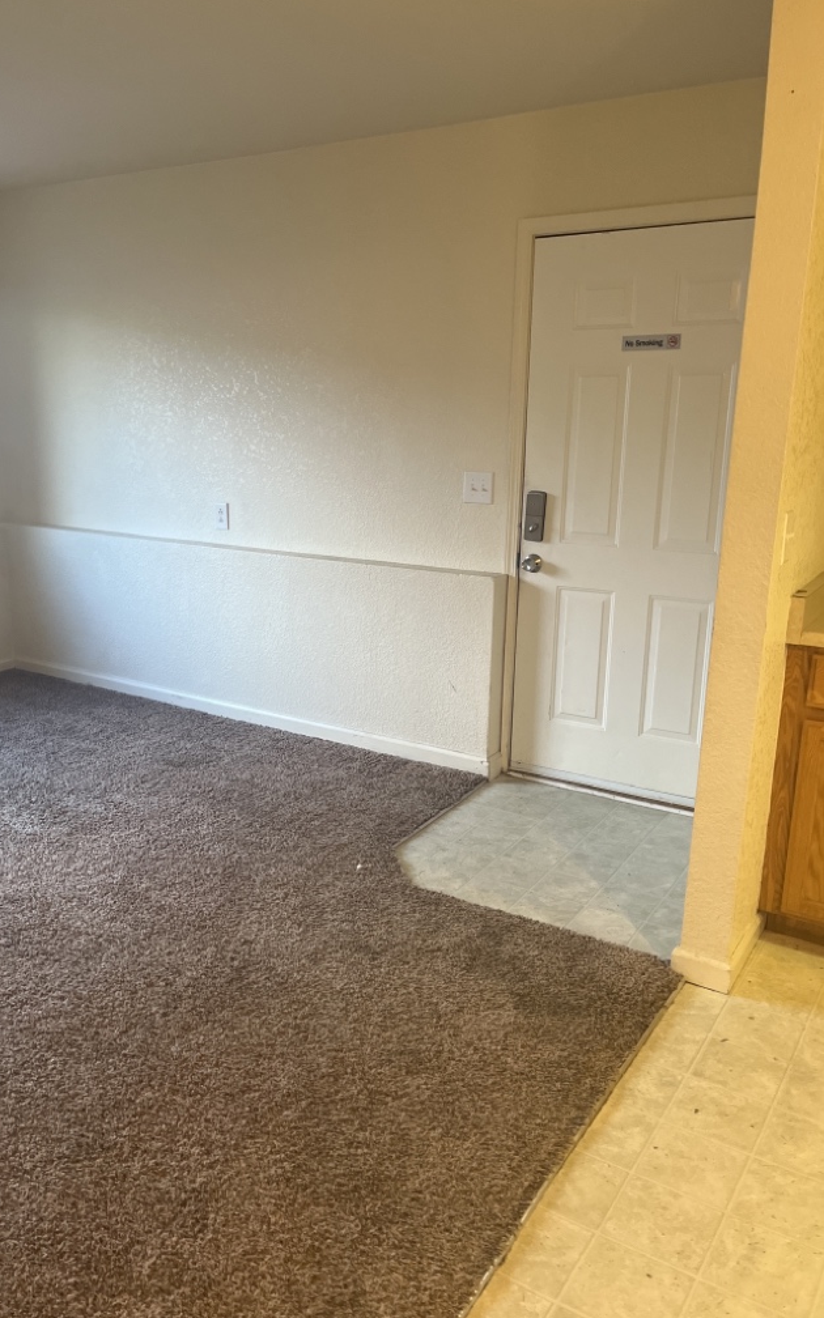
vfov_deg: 66.5
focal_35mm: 28
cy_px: 655
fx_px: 1006
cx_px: 368
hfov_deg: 44.5
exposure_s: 1/60
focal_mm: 5.1
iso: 250
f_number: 1.6
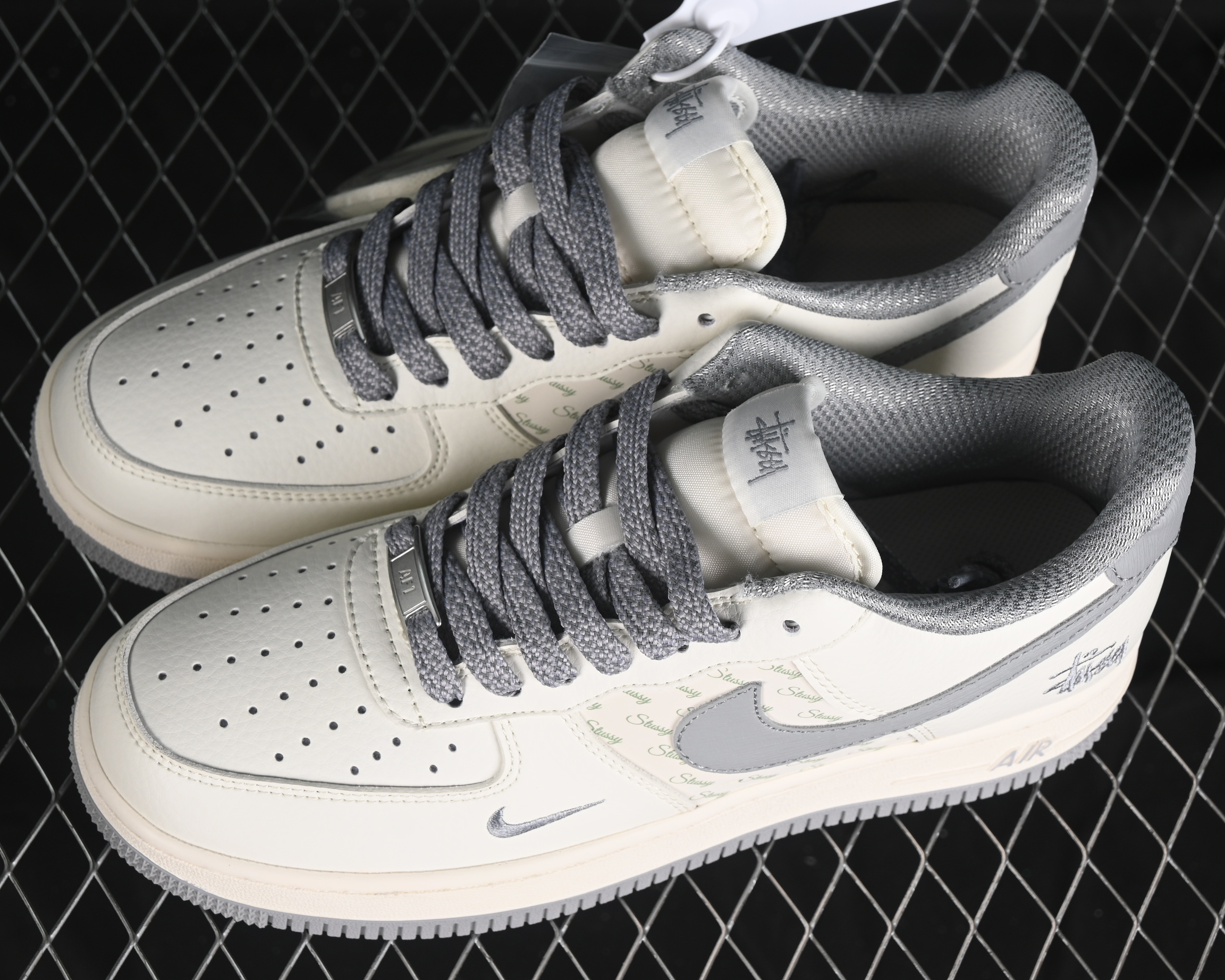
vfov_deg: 18.1
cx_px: 629
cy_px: 491
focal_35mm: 85
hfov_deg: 22.5
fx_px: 3082
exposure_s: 1/80
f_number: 7.1
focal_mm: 50
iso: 160
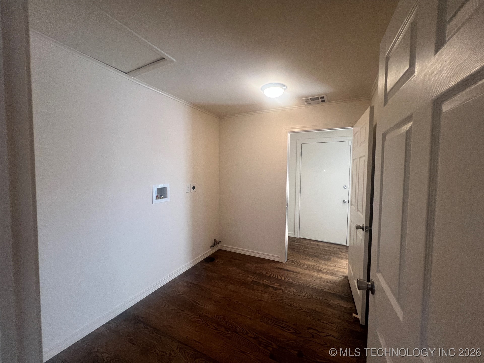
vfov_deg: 89.9
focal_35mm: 13
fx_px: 182
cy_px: 182
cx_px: 242
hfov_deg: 106.2
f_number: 1.8
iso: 200
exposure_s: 1/120
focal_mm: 1.57
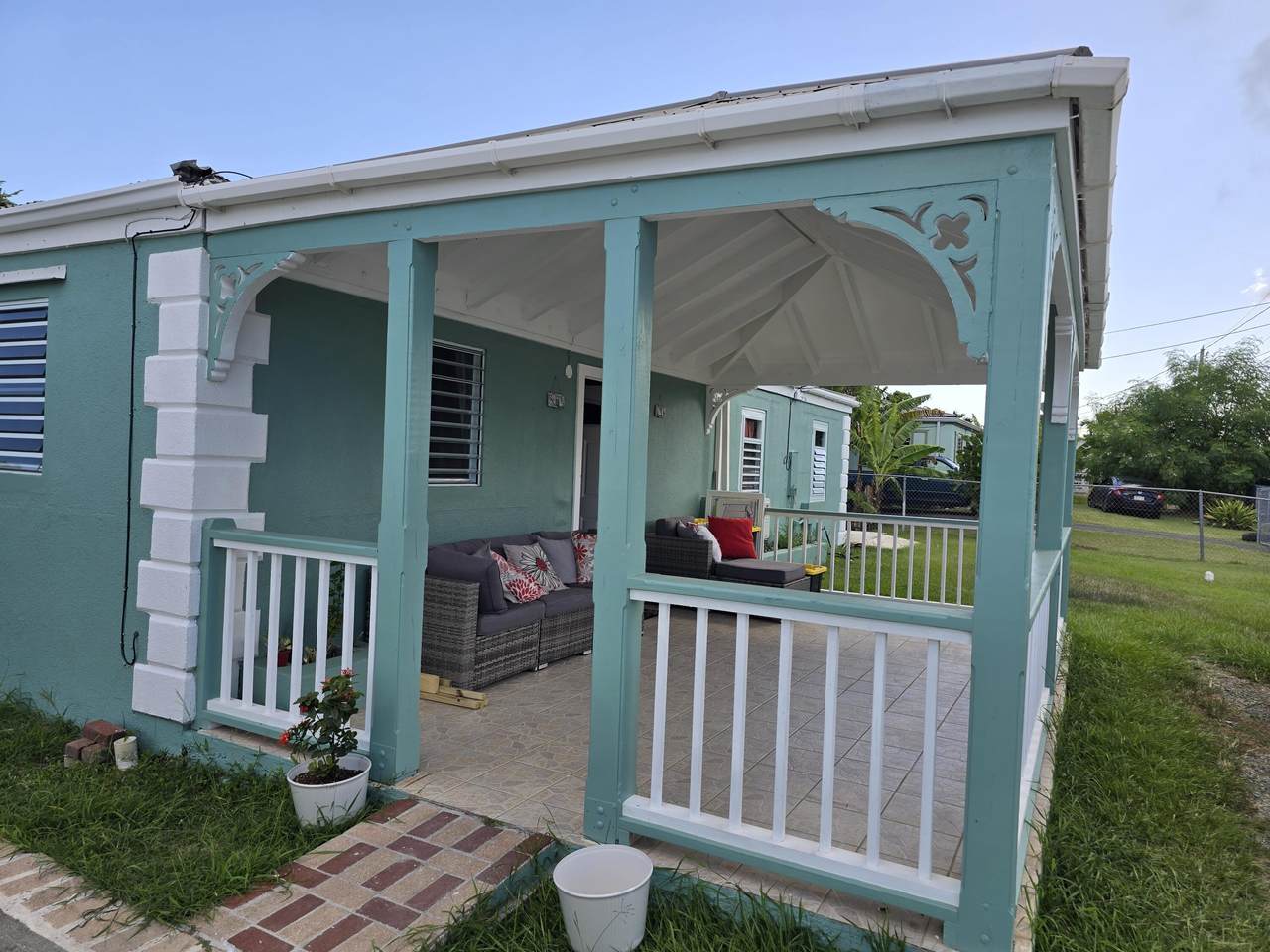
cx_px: 635
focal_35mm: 23
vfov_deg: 58.9
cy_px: 476
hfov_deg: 73.9
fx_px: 844
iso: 12
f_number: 1.7
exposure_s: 1/360
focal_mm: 6.3
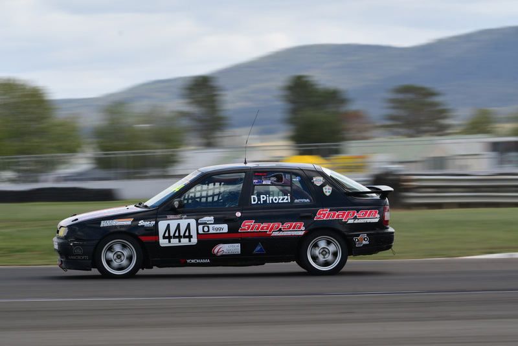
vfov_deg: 4.6
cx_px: 259
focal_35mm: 300
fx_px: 4318
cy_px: 173
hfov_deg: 6.9
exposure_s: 1/160
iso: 125
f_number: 10
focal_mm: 200
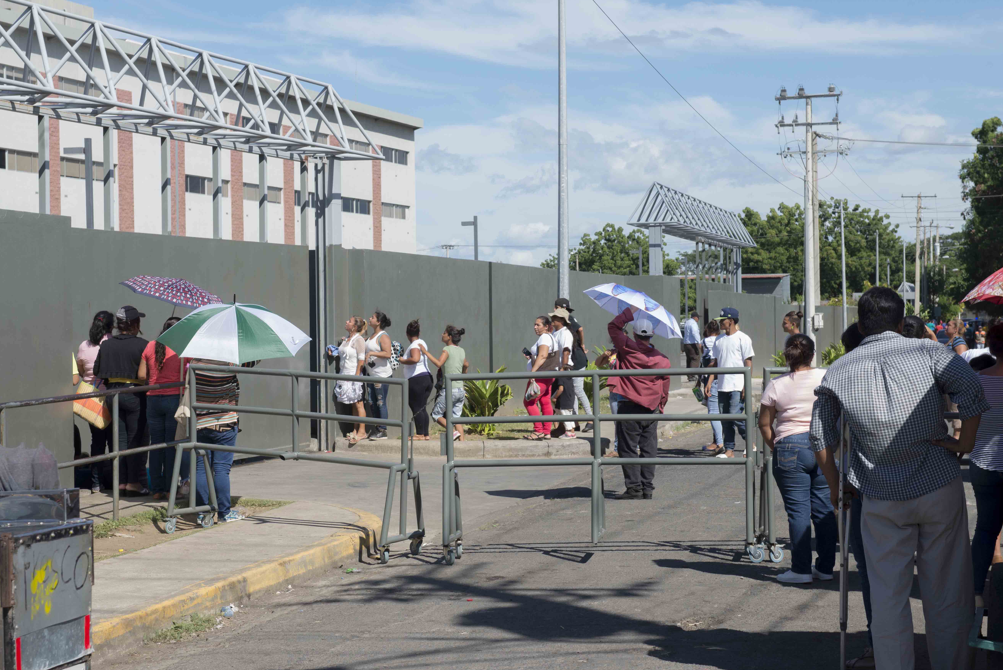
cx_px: 466
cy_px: 336
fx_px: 1923
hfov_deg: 29.2
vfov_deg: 19.8
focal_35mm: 69
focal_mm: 60
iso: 500
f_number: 9
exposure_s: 1/640
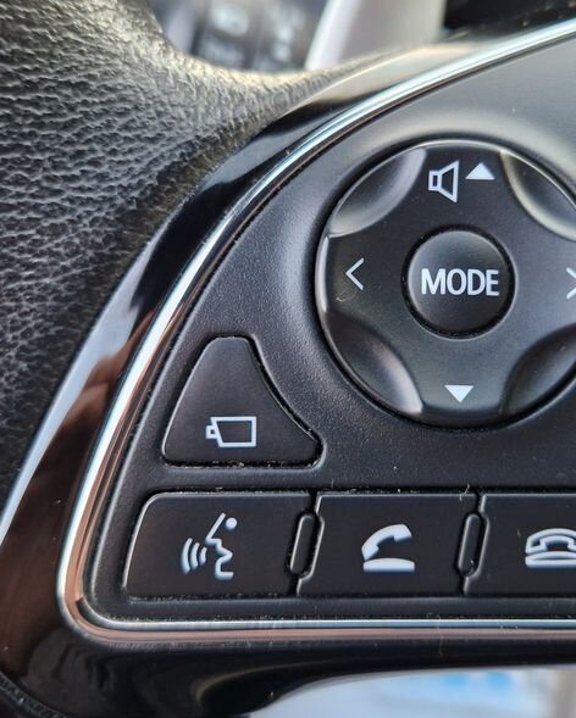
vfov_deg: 46.7
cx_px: 361
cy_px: 322
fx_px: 830
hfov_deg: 38.0
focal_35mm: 39
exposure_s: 1/100
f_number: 1.8
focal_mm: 5.4
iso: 320
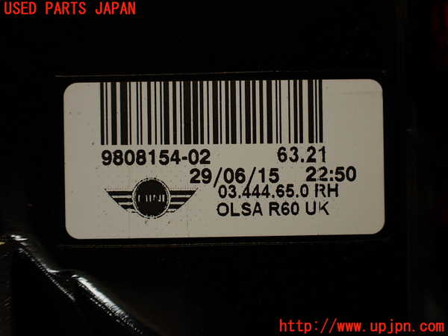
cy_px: 168
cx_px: 224
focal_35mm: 32
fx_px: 414
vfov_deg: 44.2
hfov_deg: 56.8
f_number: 2.4
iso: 100
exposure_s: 1/60
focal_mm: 5.79
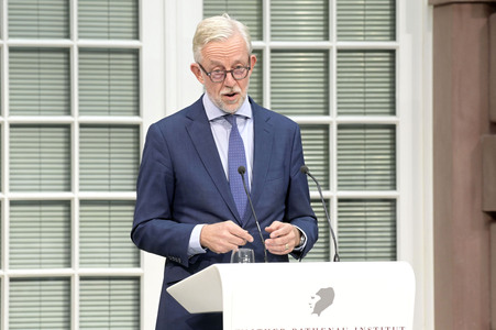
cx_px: 248
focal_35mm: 240
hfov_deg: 8.6
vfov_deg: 5.7
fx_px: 3304
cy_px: 165
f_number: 7.1
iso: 5000
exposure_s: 1/500
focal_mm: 240
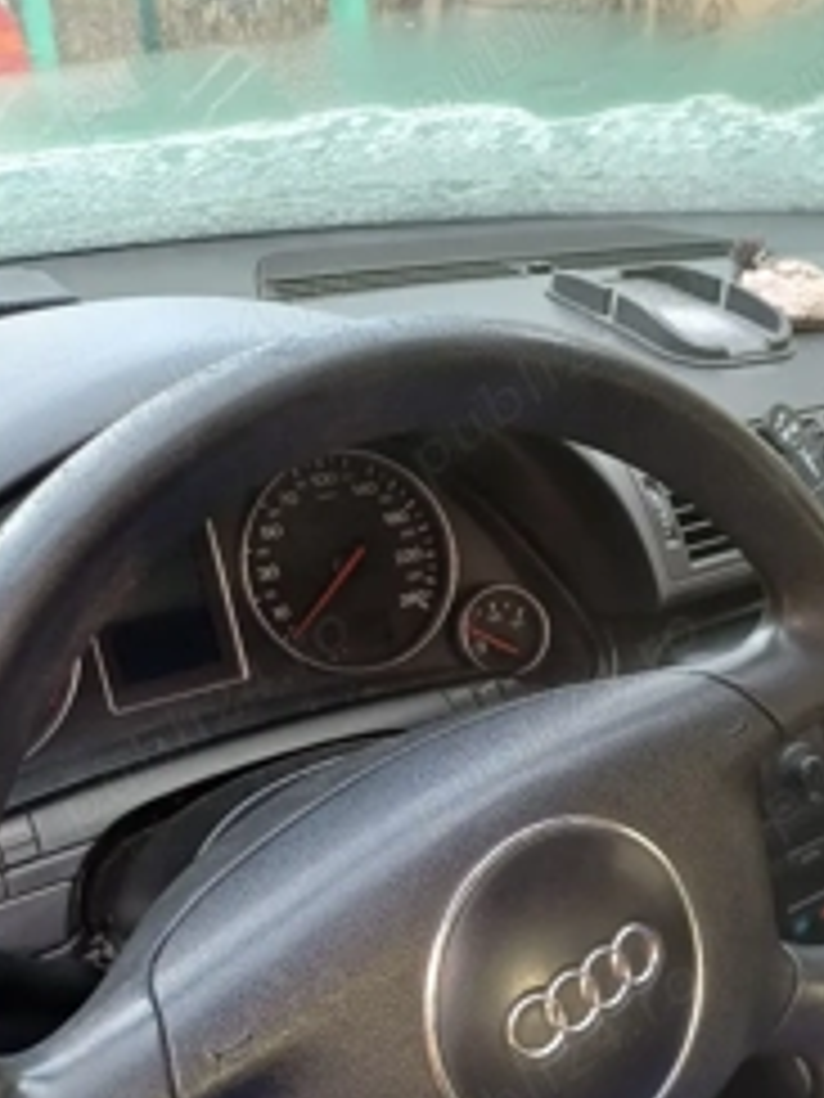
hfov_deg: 34.2
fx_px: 1301
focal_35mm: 41
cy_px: 774
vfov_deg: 44.7
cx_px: 644
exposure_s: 1/50
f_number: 1.8
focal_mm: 4.65
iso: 125
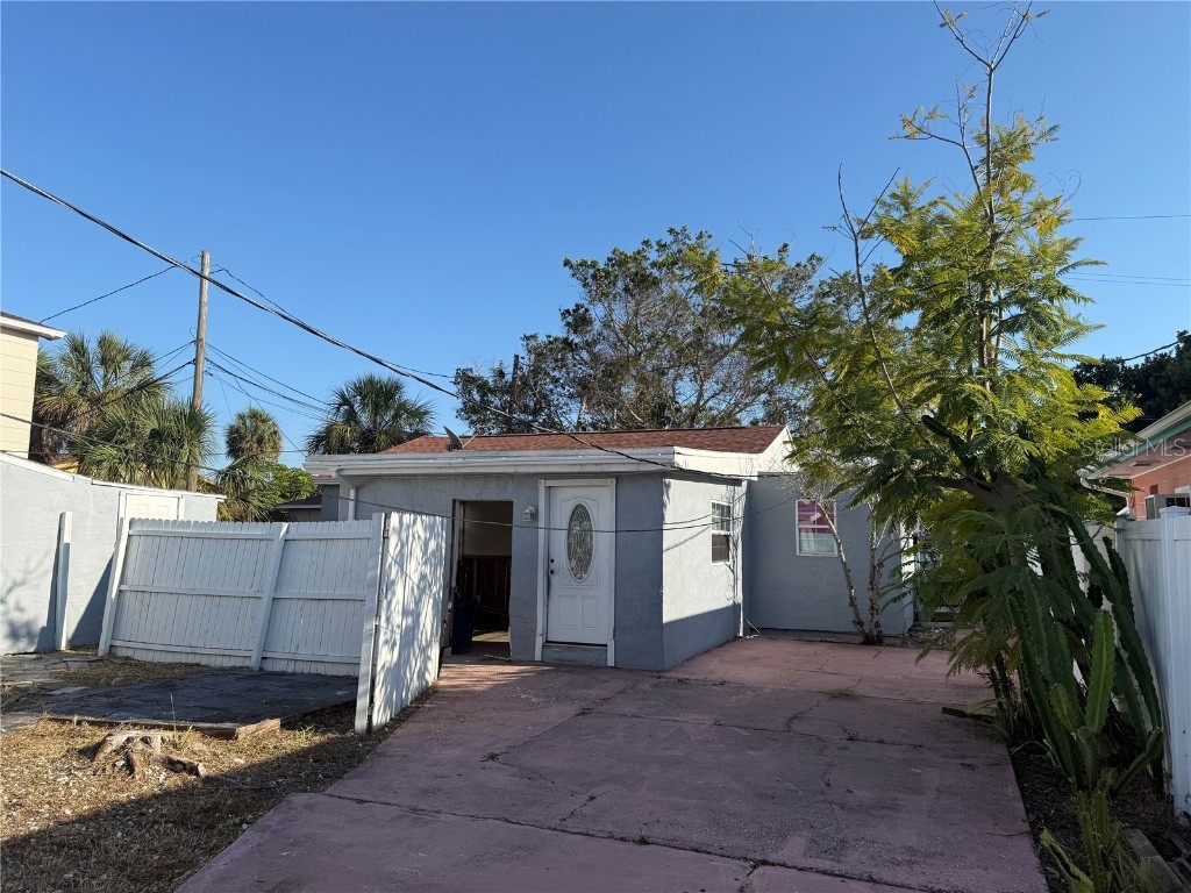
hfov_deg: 71.6
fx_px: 826
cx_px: 596
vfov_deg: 56.8
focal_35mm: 24
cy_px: 446
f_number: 1.78
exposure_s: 1/3425
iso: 80
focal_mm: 6.76
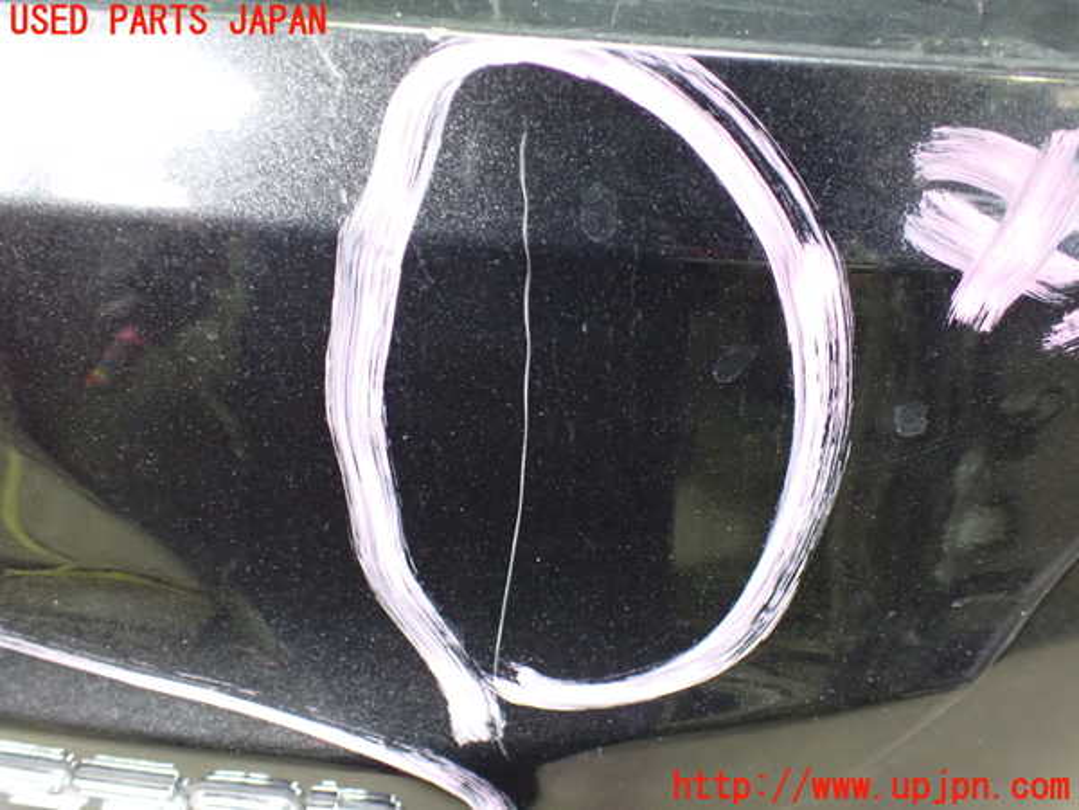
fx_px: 935
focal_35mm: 30
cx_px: 540
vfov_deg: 46.8
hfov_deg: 60.0
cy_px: 405
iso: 1250
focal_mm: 5.4
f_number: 2.3
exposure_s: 1/30
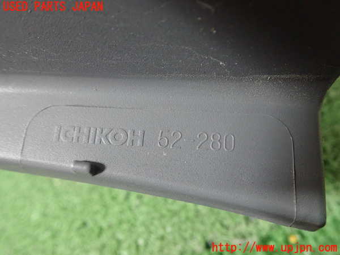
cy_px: 128
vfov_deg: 46.8
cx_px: 170
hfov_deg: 60.0
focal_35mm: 30
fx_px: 295
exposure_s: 1/80
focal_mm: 5.5
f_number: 2.3
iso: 800
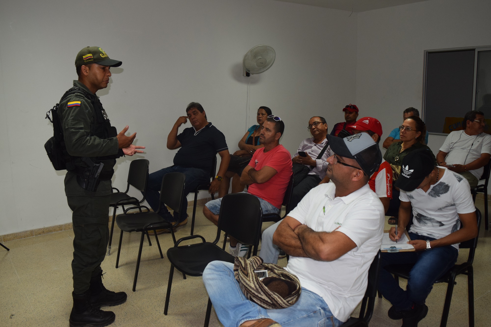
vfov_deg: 40.0
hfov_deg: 57.2
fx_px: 450
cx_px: 246
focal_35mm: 33
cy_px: 164
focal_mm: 22
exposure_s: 1/100
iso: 800
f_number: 5
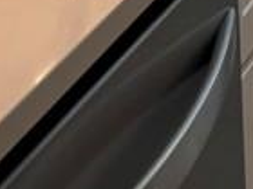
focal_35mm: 190
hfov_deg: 8.6
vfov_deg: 6.7
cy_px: -459
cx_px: 773
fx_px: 1389
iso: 64
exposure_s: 1/120
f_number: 1.6
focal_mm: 5.96
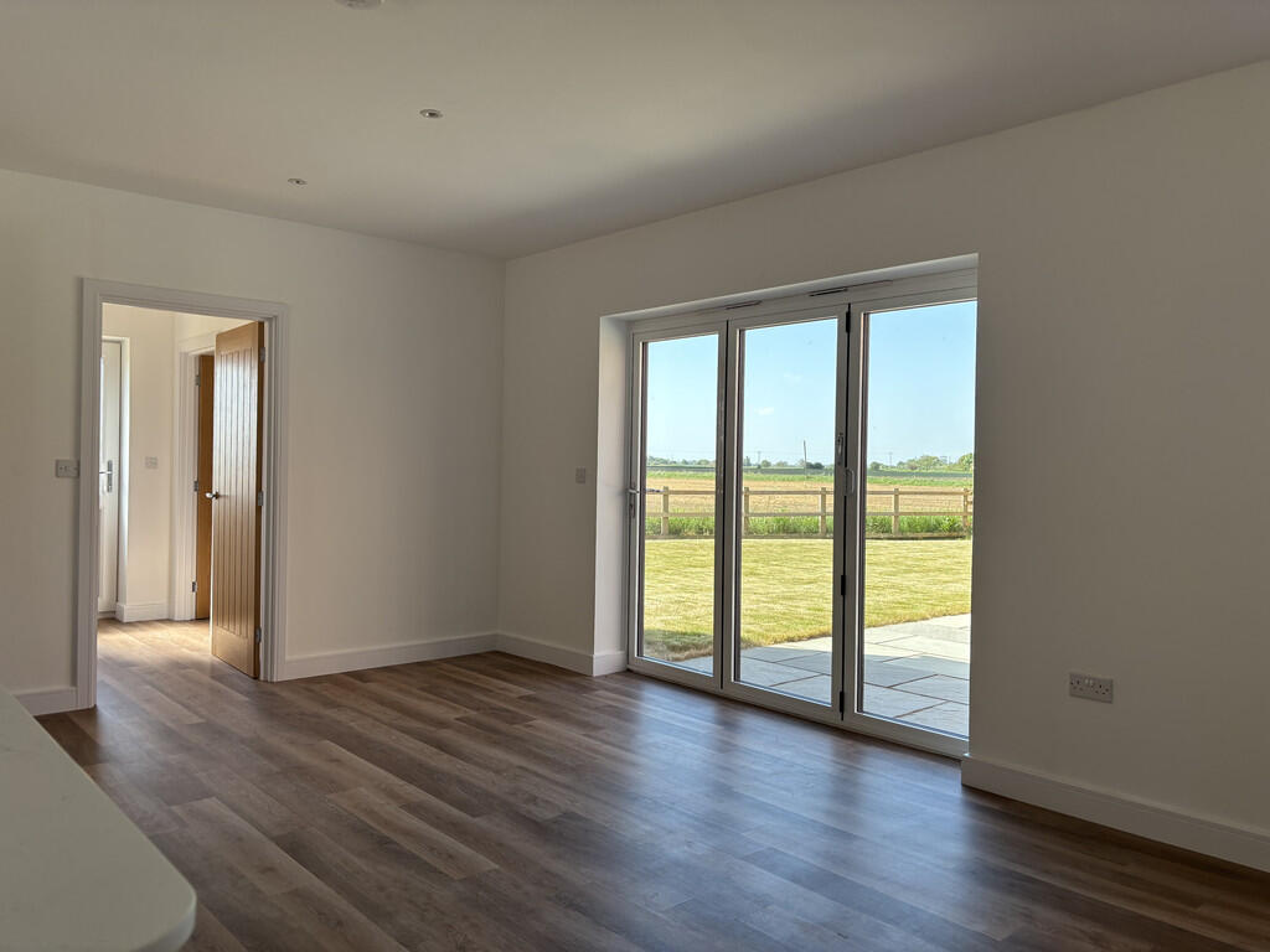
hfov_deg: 67.3
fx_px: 954
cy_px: 476
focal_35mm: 26
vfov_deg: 53.1
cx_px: 635
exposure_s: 1/468
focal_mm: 5.96
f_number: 1.6
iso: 50
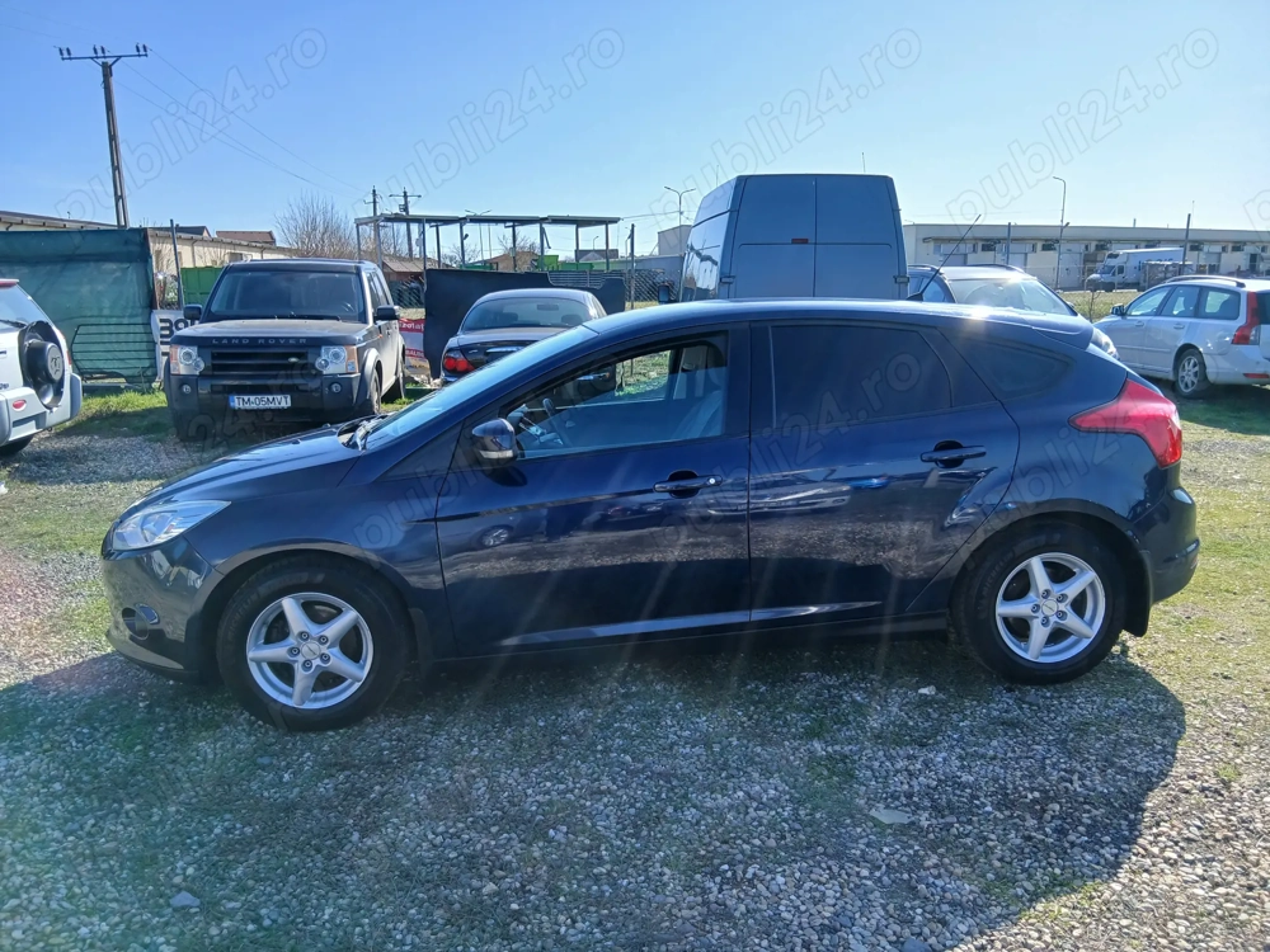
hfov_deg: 67.3
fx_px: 954
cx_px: 635
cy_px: 476
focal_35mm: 26
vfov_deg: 53.1
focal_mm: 3.98
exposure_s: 1/282
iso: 20
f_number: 1.8
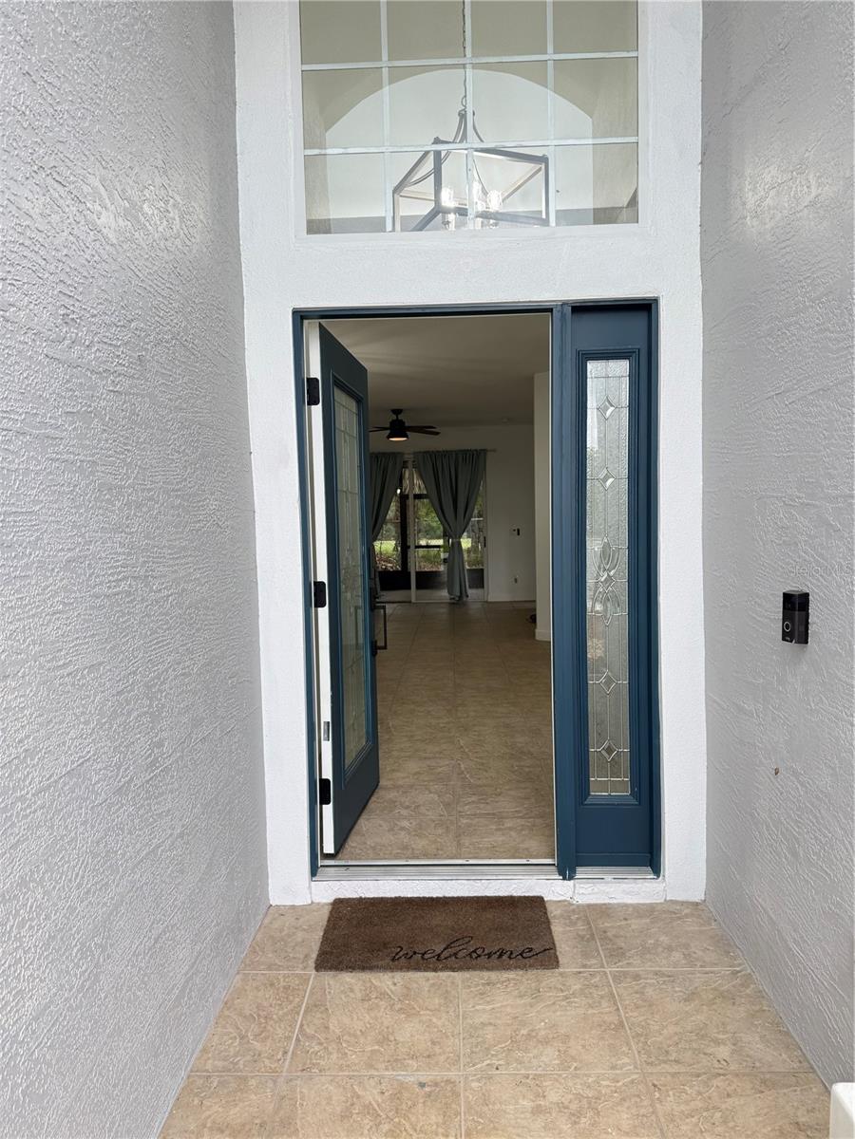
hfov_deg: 56.8
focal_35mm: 24
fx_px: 790
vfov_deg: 71.6
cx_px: 428
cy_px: 570
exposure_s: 1/348
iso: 80
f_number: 1.78
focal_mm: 6.76
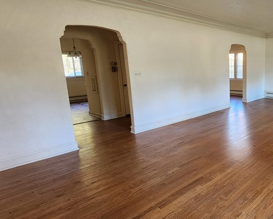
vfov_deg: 60.9
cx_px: 224
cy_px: 105
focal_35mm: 23
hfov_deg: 65.1
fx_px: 186
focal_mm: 2.2
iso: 400
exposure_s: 1/60
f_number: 2.2
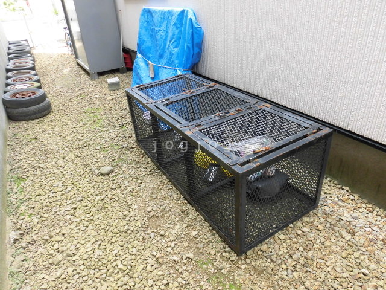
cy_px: 145
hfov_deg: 71.6
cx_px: 193
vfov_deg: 56.8
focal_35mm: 24
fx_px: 268
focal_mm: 4.3
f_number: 3.1
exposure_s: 1/80
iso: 125
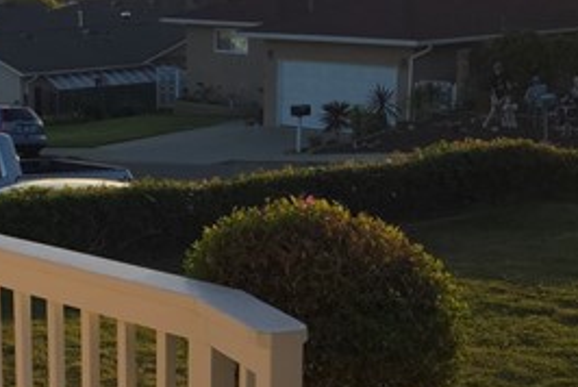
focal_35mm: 92
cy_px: 274
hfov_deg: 21.7
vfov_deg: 14.9
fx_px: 1479
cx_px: 72
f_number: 1.8
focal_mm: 5.4
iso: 50
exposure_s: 1/754
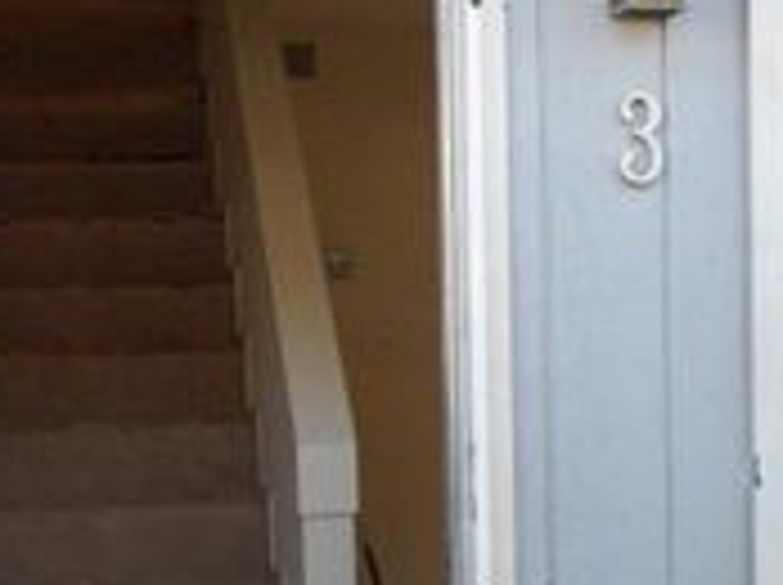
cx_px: 522
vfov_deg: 15.7
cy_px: 587
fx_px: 2078
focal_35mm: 92
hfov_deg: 21.3
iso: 370
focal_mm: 5.7
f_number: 2.9
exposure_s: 1/500
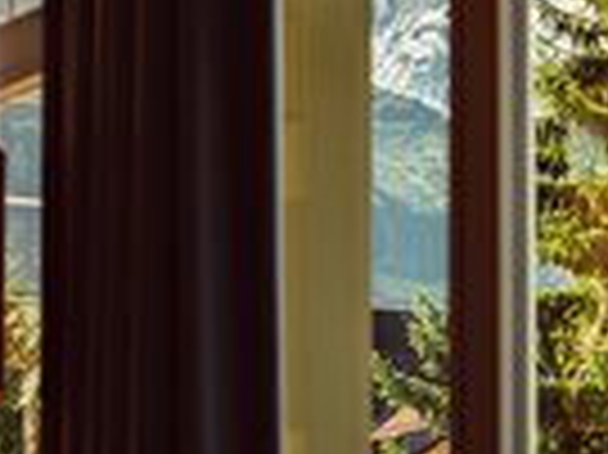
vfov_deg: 9.4
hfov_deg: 12.6
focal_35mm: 157
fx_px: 2755
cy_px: 153
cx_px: 221
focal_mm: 55
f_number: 2.8
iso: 80
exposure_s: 1/800
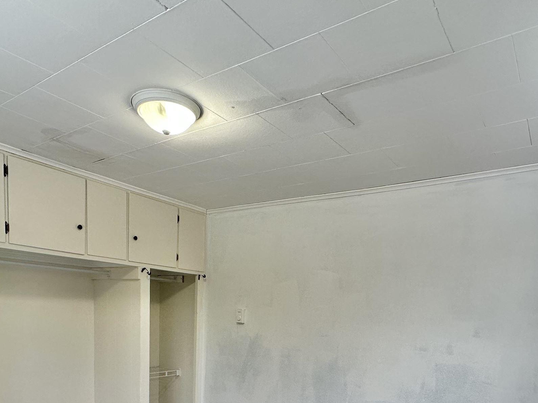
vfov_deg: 46.6
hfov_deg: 65.3
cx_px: 254
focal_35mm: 27
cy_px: 359
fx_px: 420
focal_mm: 2.22
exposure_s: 1/120
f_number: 2.2
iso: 200
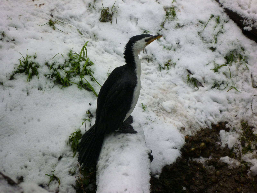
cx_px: 128
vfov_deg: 10.2
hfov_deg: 13.6
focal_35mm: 145
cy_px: 96
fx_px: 1077
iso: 200
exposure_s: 1/125
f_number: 5.9
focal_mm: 26
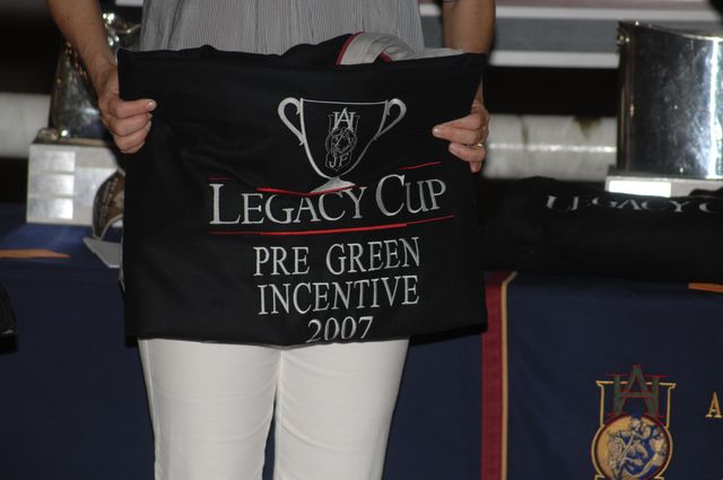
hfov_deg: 6.9
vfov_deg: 4.6
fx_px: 6017
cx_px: 362
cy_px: 240
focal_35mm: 300
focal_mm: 200
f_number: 5.6
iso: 200
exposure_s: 1/125
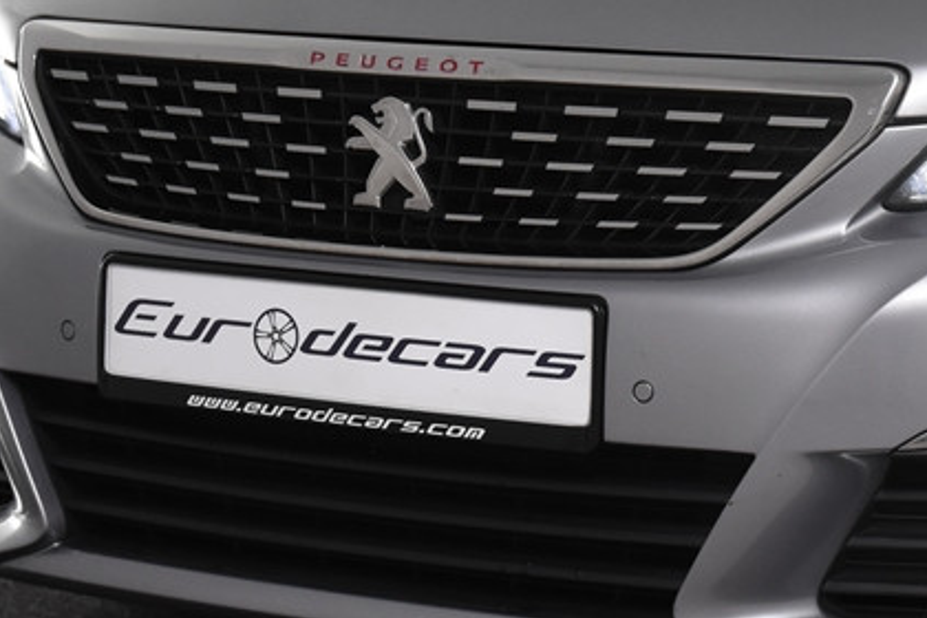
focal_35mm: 139
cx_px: 863
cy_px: 189
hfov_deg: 14.6
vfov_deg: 9.9
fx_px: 3579
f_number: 5.6
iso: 1600
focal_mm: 38
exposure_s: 1/125
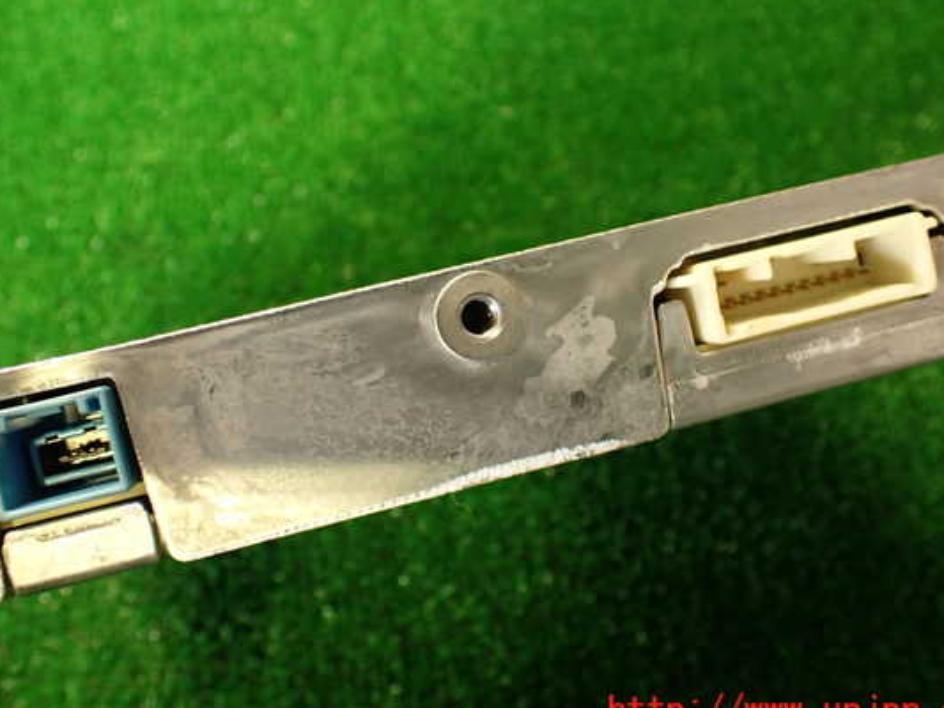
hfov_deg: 51.3
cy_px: 336
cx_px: 476
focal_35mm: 36
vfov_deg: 39.7
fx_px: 982
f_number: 2.4
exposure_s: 1/30
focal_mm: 5.79
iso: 320
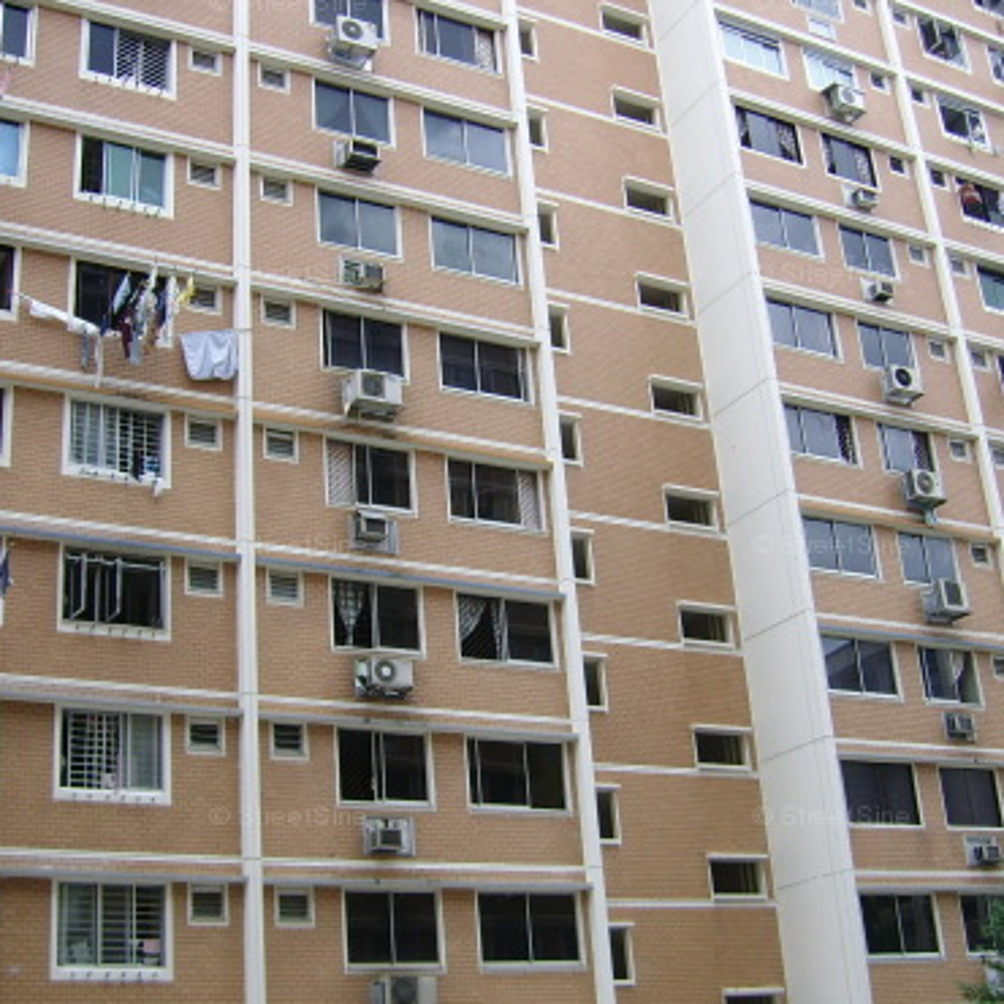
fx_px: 1509
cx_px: 412
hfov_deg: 36.7
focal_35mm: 46
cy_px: 548
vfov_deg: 36.8
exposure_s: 1/458
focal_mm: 5.95
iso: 50
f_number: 2.8
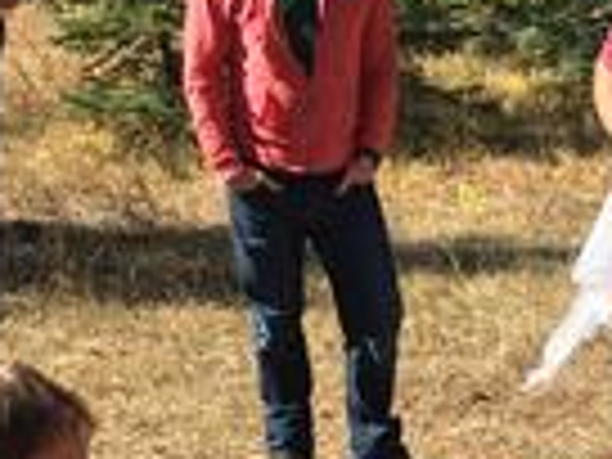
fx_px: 1361
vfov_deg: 18.9
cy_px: 396
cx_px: 468
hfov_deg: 25.0
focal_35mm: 77
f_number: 2.2
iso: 25
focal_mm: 4.15
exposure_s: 1/582
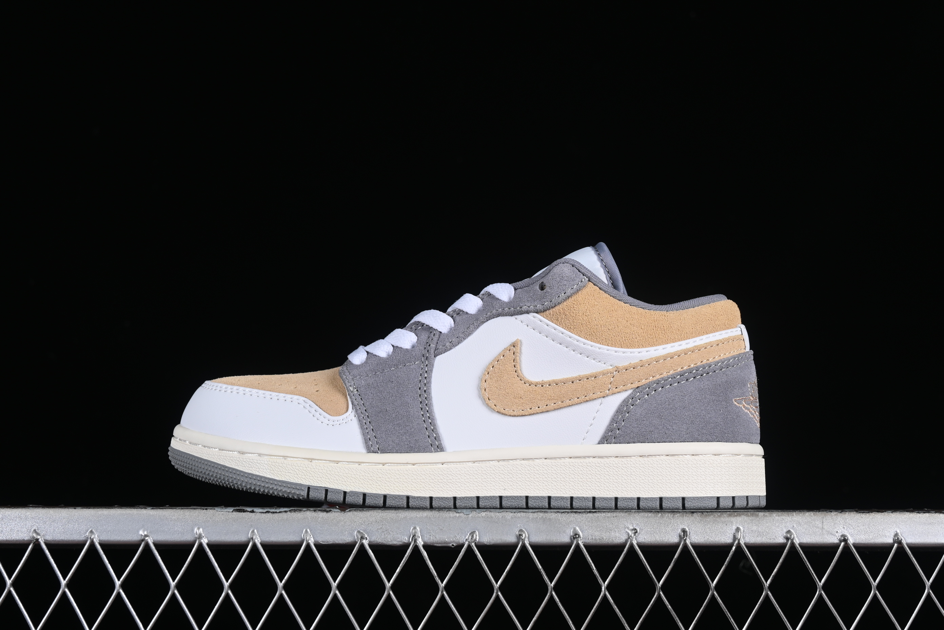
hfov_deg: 27.0
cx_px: 472
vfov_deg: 18.2
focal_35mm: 75
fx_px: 1967
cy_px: 315
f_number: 8
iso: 160
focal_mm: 50
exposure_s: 1/80
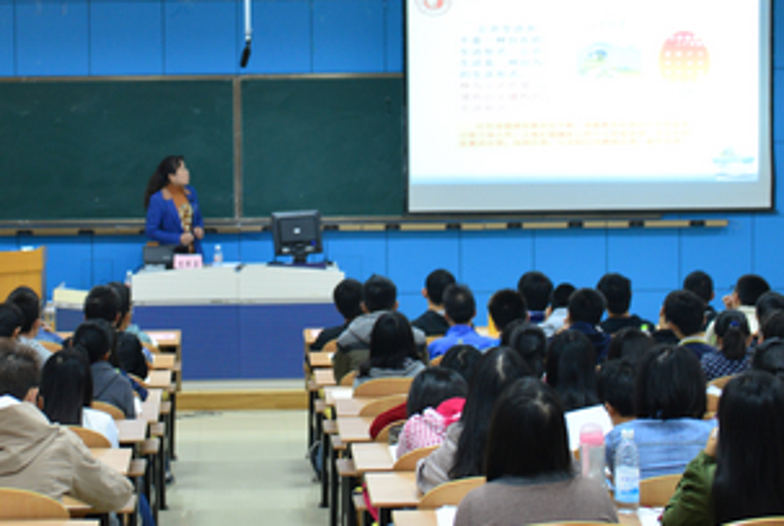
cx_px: 267
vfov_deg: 14.4
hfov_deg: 21.4
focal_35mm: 95
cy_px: 115
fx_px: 2072
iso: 1250
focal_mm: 48
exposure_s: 1/50
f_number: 3.5
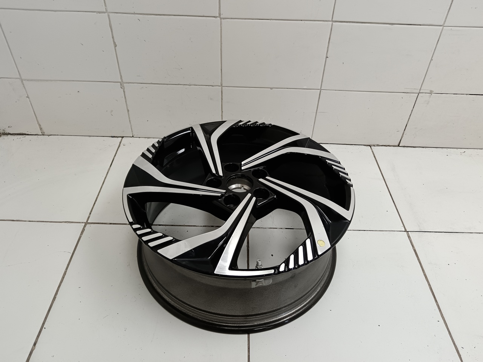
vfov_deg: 51.4
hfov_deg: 65.3
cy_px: 181
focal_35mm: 27
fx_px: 377
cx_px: 242
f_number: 1.9
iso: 381
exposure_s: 1/100
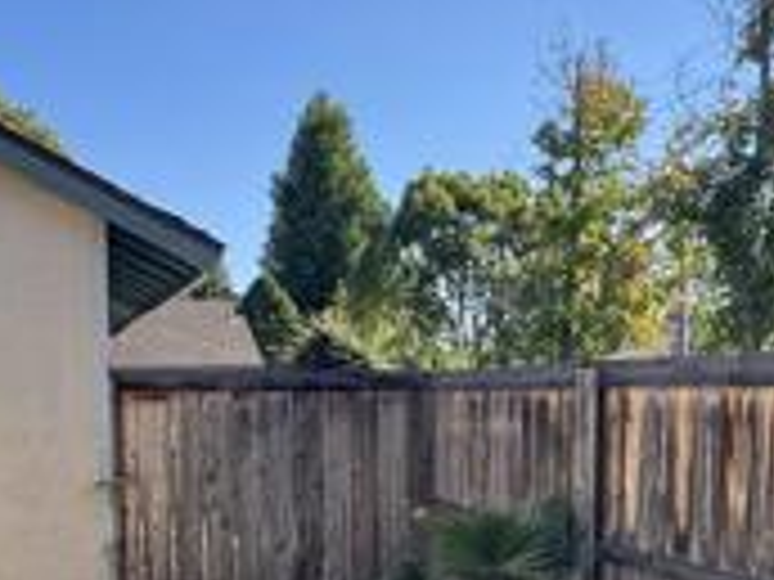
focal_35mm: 52
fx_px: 1163
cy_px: 531
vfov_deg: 27.0
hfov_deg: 36.8
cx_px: 346
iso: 40
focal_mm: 2.22
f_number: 2.2
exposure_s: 1/693
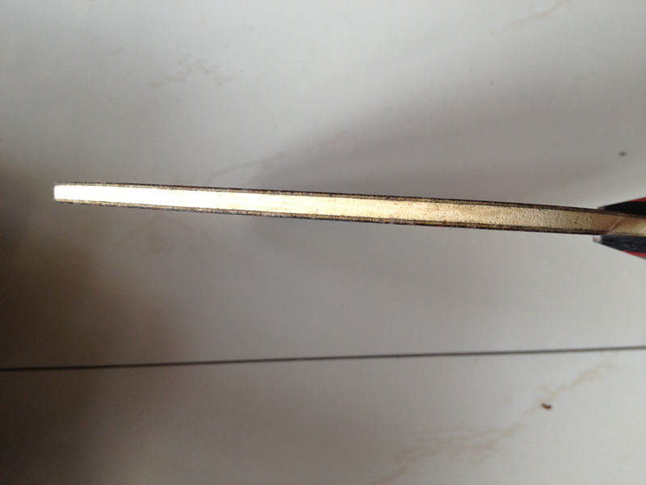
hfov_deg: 52.6
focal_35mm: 35
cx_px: 323
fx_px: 653
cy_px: 242
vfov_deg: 40.7
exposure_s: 1/60
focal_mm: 4.28
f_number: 2.4
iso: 64
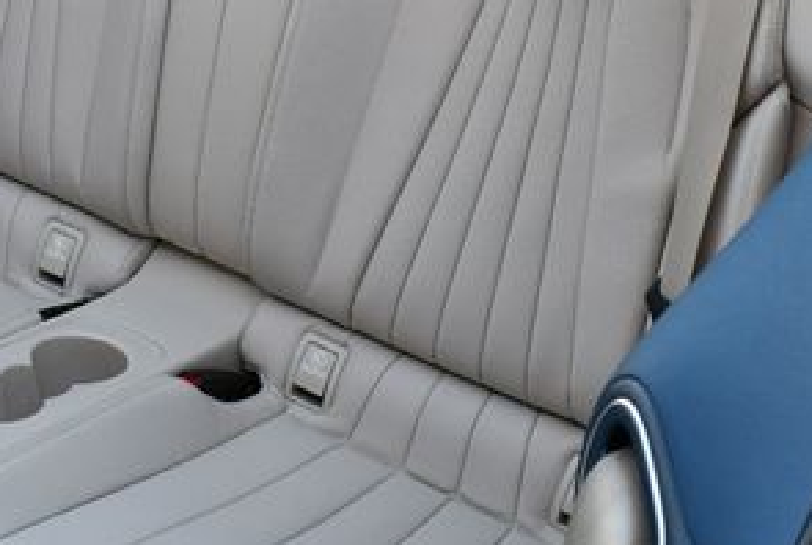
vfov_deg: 17.2
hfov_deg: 25.8
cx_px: 256
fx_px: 1763
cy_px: 17
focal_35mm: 78
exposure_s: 1/250
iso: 360
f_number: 5.6
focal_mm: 18
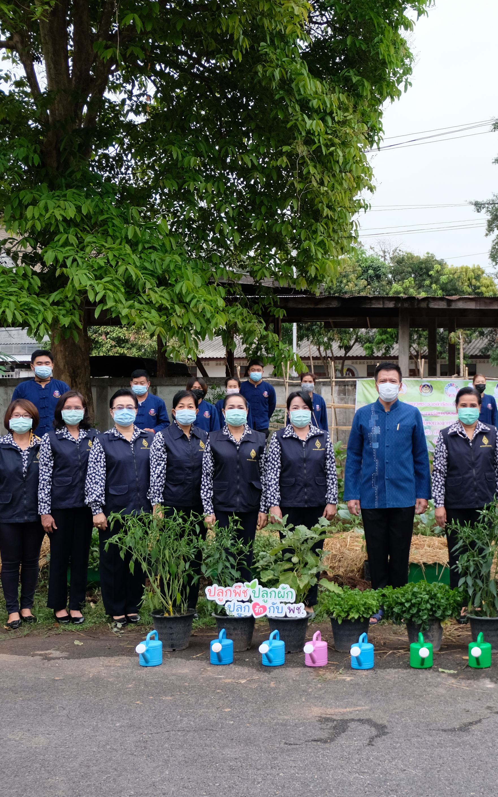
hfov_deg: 27.3
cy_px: 399
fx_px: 999
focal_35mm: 46
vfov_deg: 43.5
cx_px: 418
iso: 400
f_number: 3.8
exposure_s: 1/60
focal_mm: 20.1
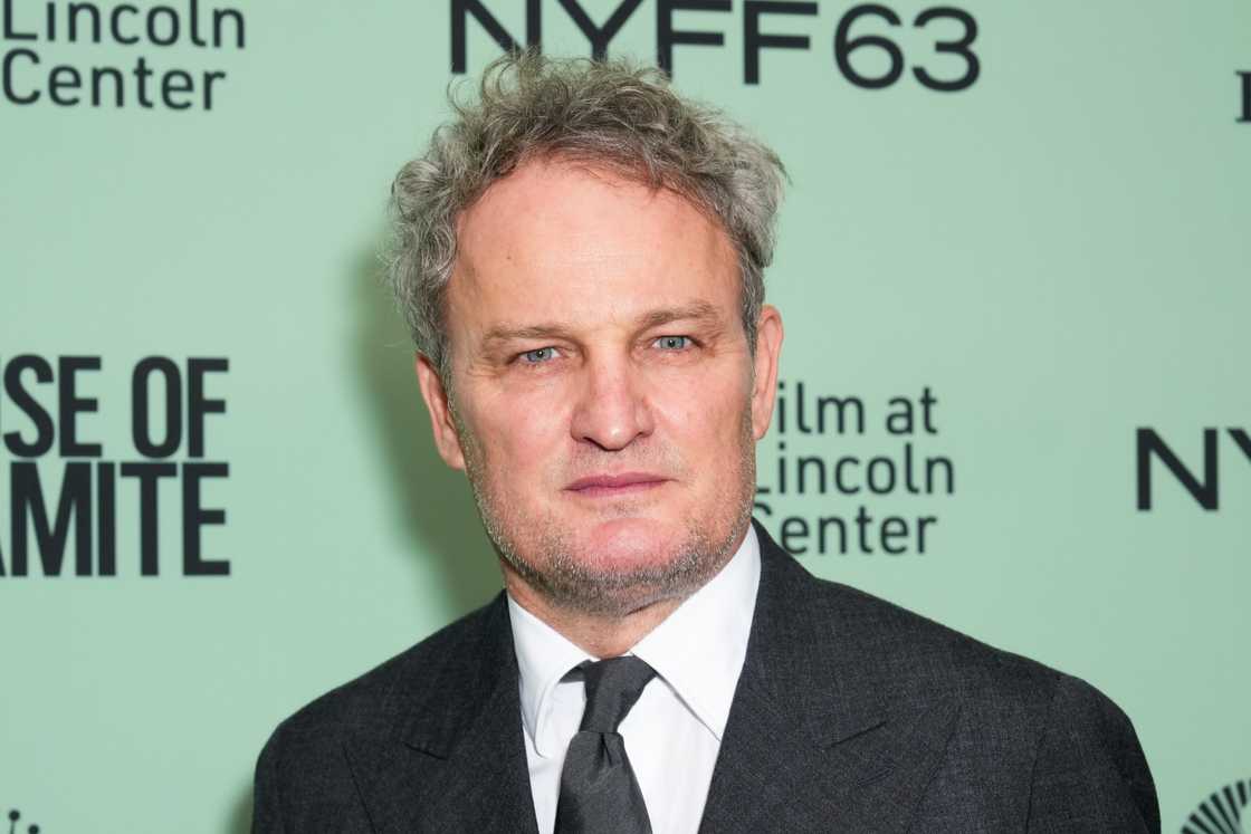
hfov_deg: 31.9
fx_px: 2189
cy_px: 417
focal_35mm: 63
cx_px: 626
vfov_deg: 21.6
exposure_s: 1/200
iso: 800
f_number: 5.6
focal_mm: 63
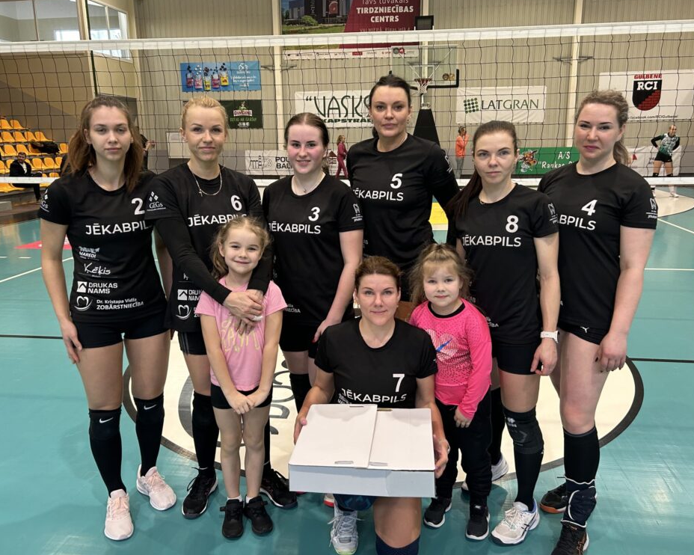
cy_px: 269
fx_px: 575
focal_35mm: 28
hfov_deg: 62.2
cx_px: 357
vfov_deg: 51.5
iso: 125
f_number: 1.5
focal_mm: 5.7
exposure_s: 1/100
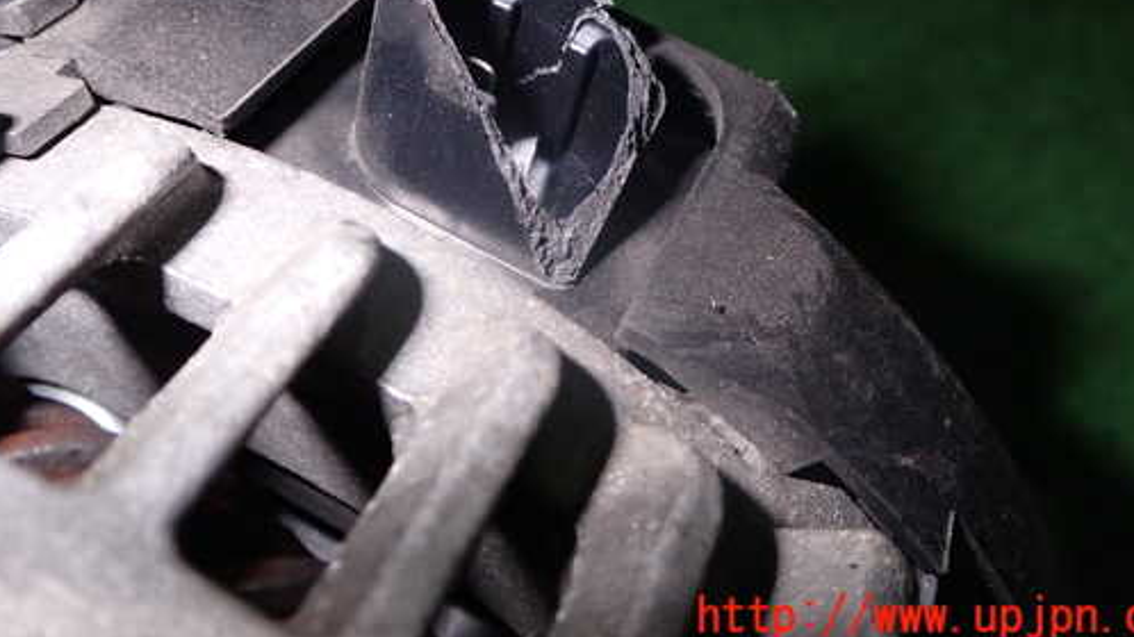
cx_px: 528
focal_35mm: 42
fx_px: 1263
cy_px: 134
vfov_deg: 27.8
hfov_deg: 48.3
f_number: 9
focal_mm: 5.79
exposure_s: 1/30
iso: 250
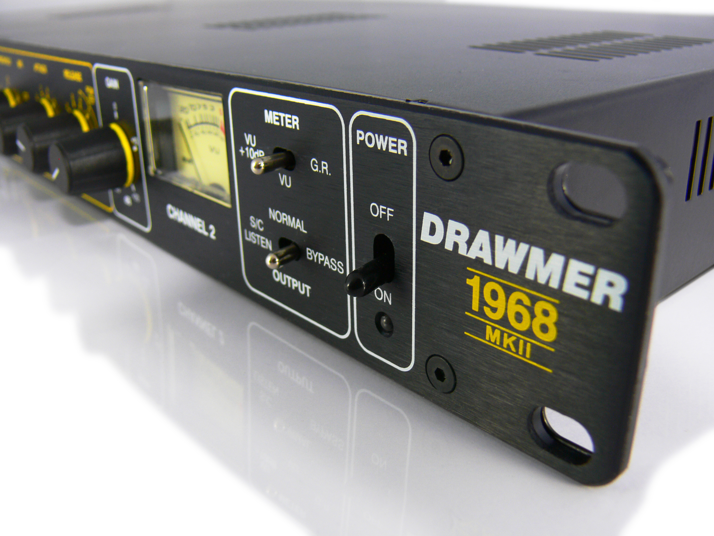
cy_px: 268
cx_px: 357
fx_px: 722
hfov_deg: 52.6
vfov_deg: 40.7
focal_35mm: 35
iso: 80
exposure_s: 1/30
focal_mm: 7.4
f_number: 4
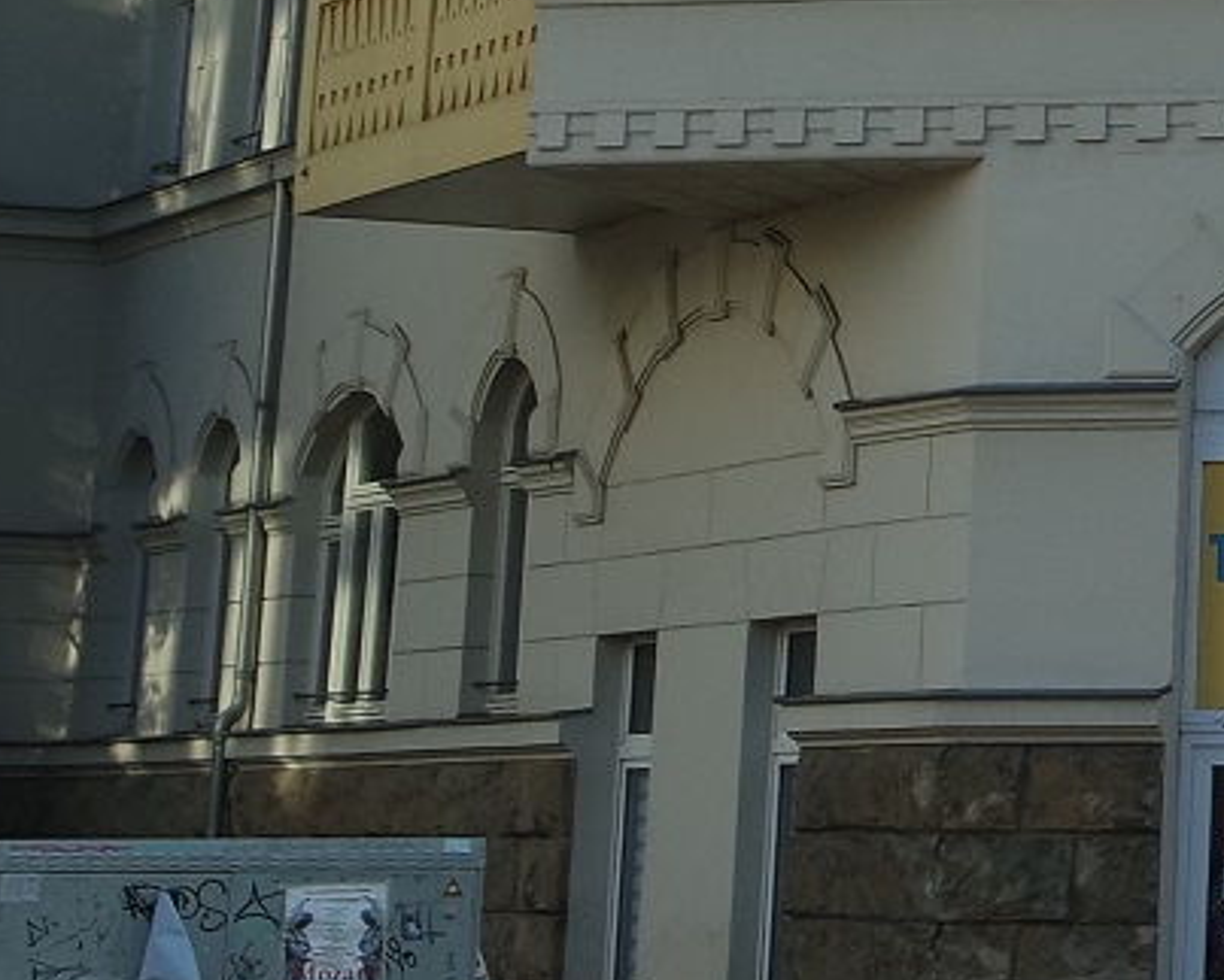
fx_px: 4894
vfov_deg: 11.0
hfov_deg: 13.0
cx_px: 2163
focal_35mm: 135
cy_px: -502
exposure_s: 1/250
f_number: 7.1
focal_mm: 19
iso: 200
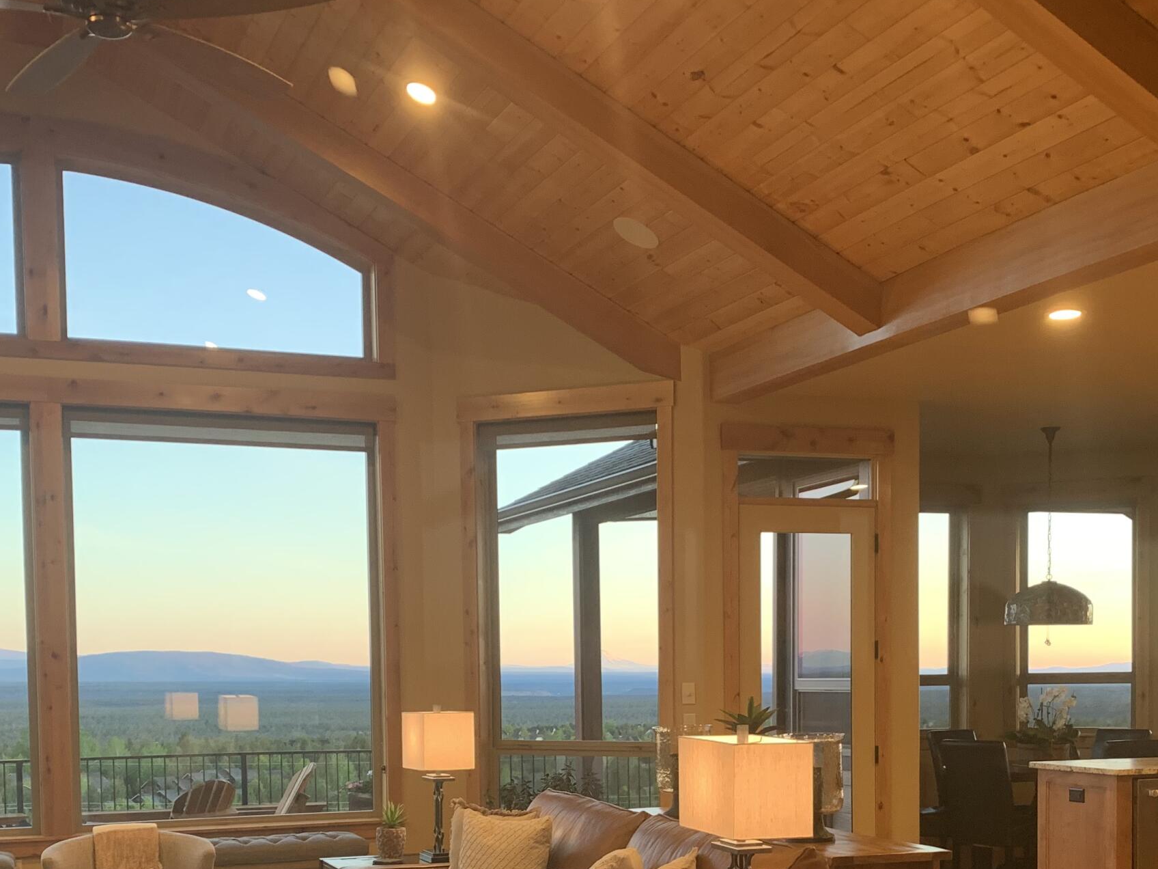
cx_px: 609
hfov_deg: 41.2
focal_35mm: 46
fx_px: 1539
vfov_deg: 30.4
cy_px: 749
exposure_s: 1/60
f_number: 1.8
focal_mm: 4.25
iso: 125
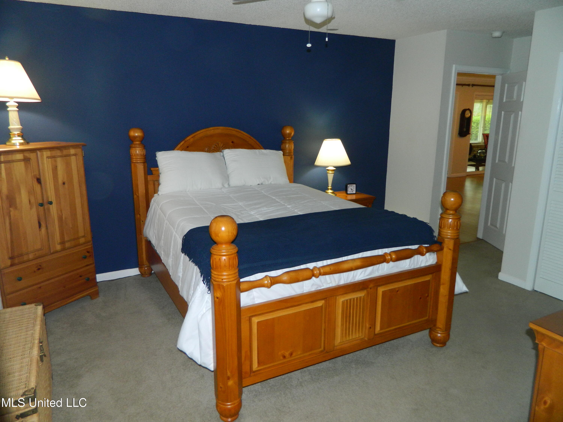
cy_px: 211
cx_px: 282
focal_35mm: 25
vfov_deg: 54.9
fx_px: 407
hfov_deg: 69.4
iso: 200
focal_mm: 4.5
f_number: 3.1
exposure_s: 1/30
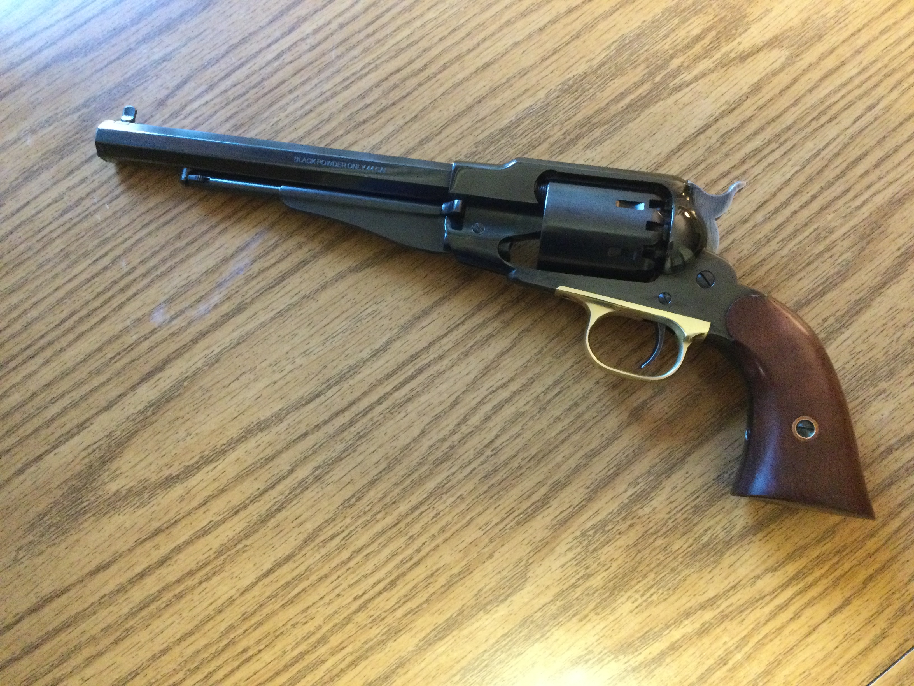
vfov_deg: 45.4
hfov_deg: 58.4
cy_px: 343
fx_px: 819
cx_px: 457
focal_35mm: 31
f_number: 2.4
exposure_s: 1/15
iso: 320
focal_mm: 3.3
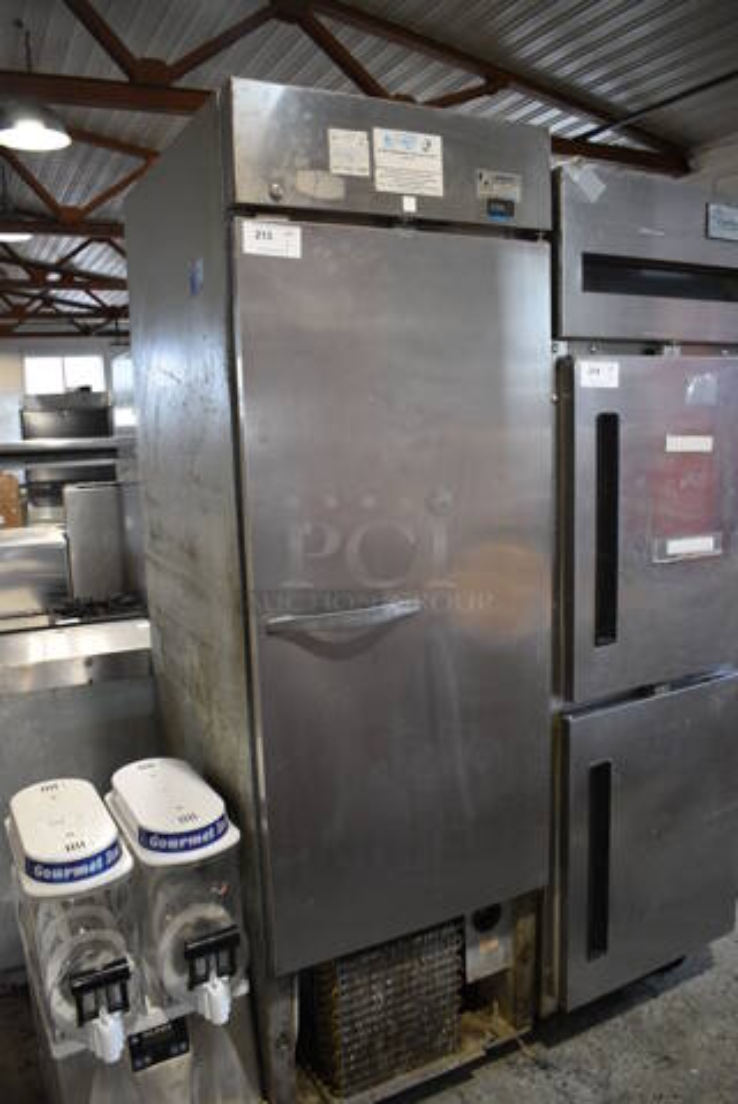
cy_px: 552
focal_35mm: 27
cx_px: 369
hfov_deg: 48.0
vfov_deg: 67.4
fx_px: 829
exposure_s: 1/125
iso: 1400
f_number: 3.5
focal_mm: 18
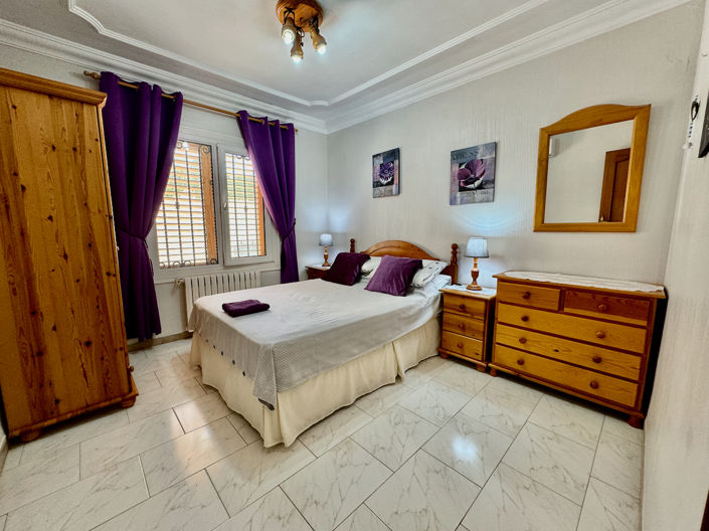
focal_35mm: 14
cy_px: 266
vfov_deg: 85.6
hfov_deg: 102.1
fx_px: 287
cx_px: 354
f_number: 2.2
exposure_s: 1/100
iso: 160
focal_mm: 2.22
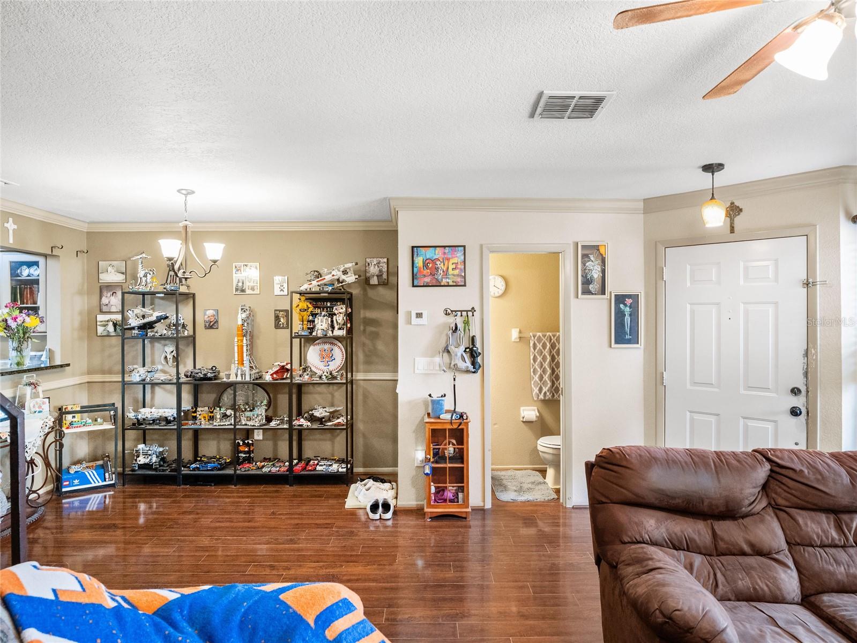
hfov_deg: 81.7
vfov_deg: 66.0
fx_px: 495
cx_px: 428
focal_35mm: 20
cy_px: 322
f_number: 3.2
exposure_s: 1/20
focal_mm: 10
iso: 800
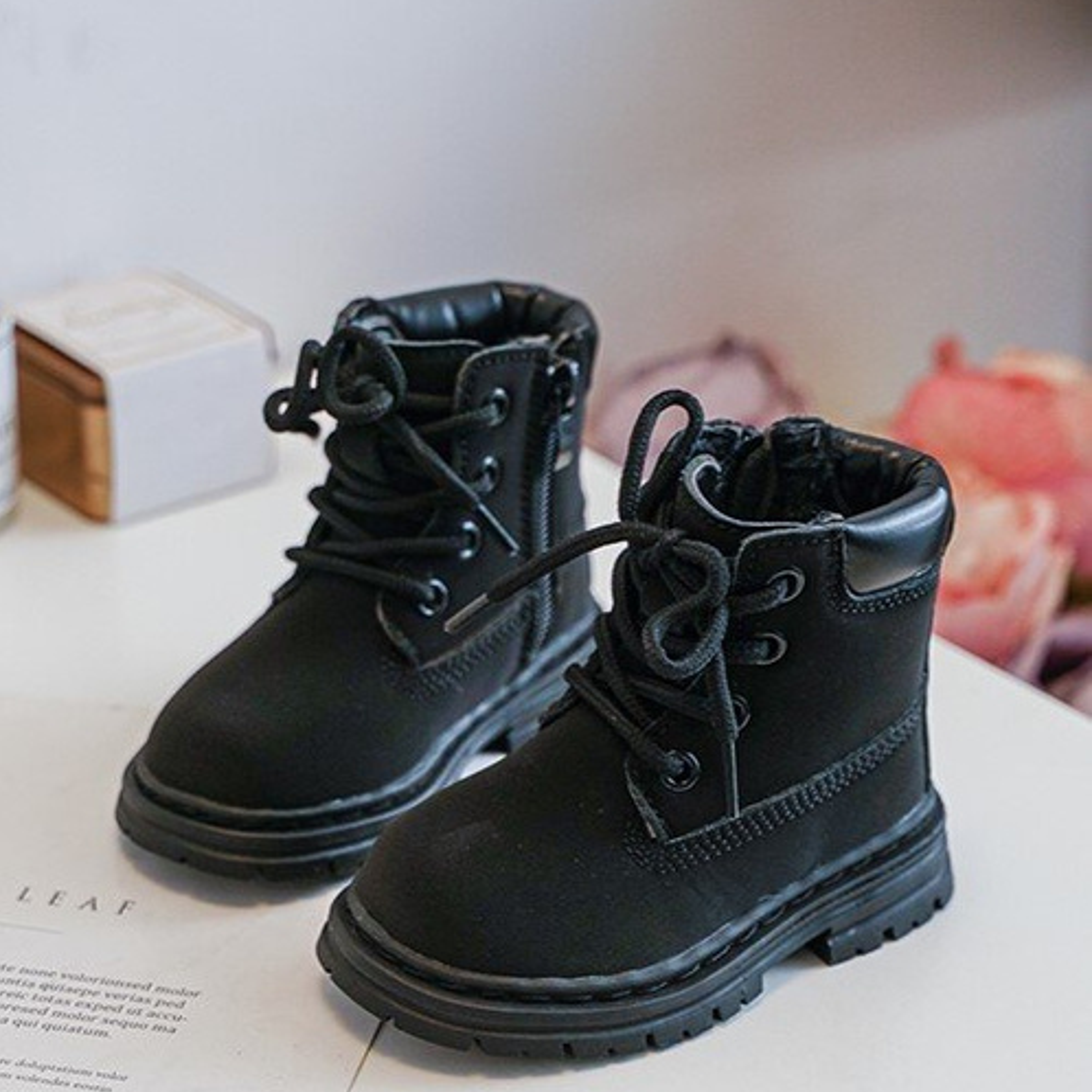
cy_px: 599
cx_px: 546
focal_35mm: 64
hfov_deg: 26.9
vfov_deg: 26.9
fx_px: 2284
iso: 500
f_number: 4
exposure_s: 1/100
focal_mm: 50
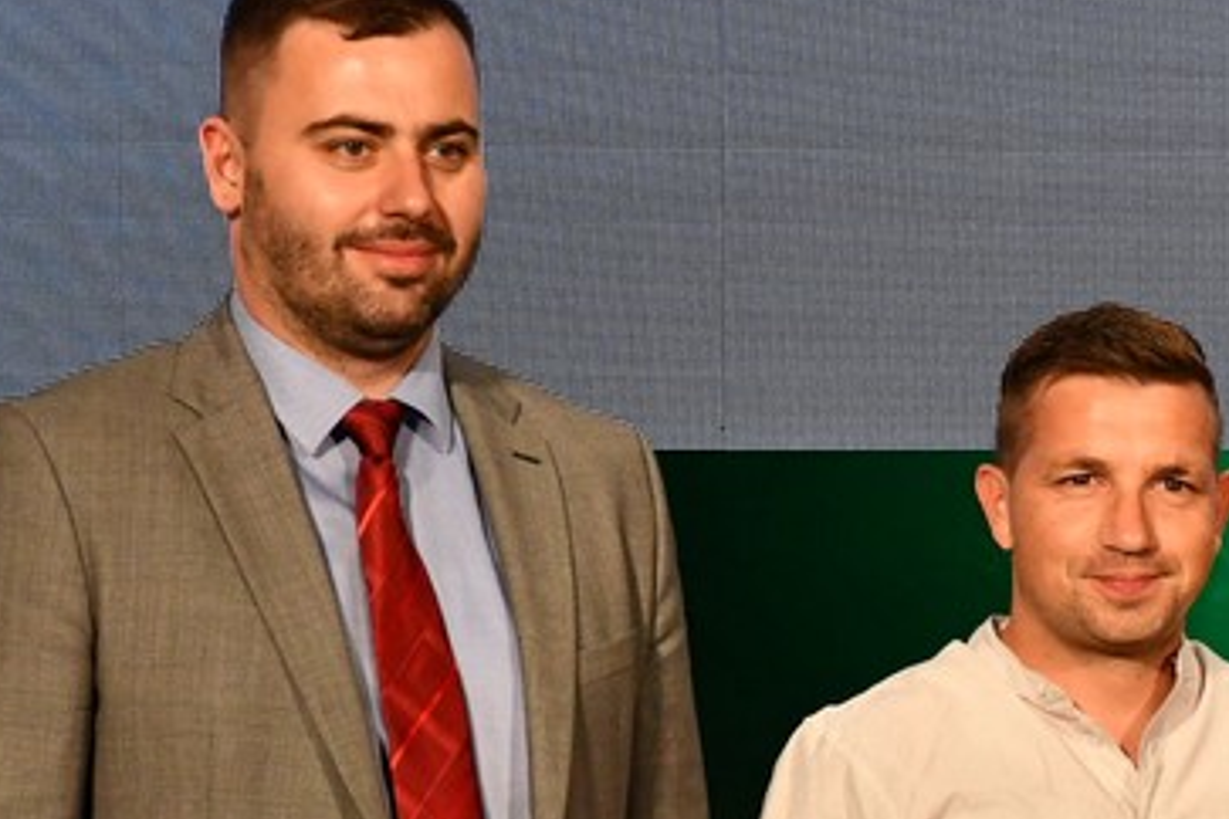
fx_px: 10787
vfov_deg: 4.3
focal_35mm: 316
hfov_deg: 6.5
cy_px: 729
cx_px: 1195
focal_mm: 75
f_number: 5
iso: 1800
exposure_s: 1/250
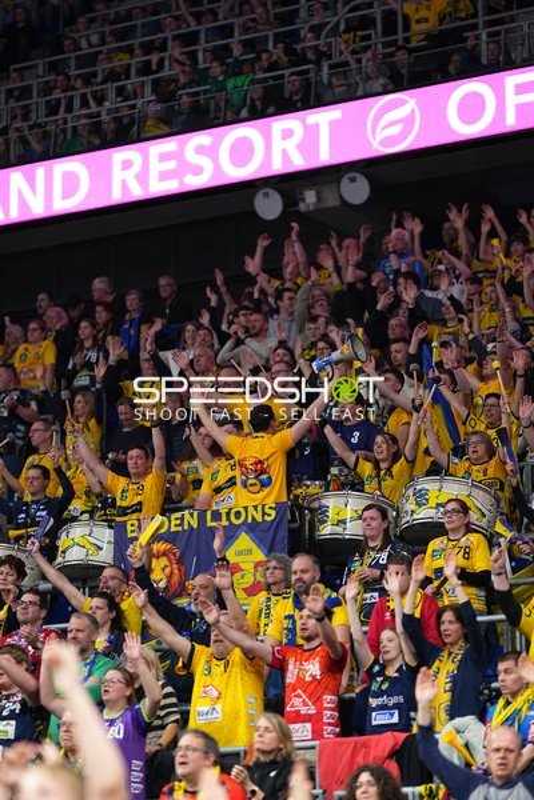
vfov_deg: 15.2
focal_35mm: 135
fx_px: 3004
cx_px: 267
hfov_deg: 10.2
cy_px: 400
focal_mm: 135
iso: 1000
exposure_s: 1/640
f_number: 1.8
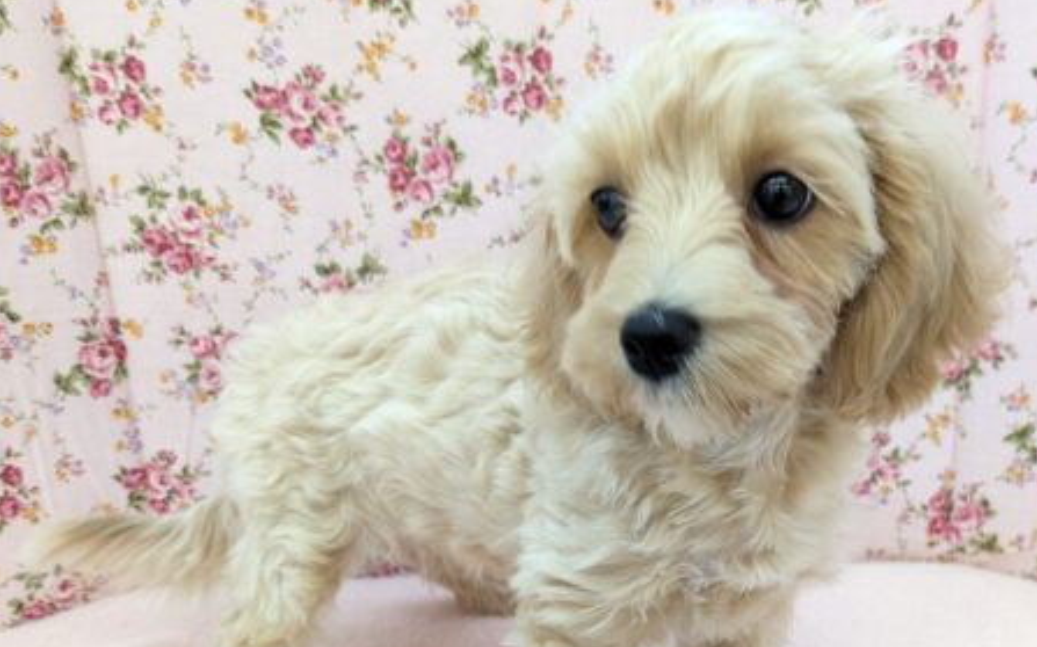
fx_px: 1158
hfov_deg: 47.9
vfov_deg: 30.2
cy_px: 545
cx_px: 629
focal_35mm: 41
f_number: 1.73
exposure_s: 1/99.9
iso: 157
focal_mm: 4.38
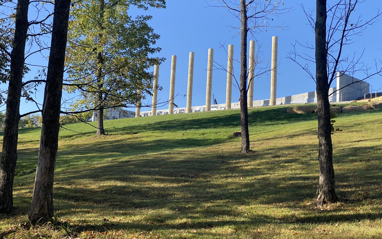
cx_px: 188
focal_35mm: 56
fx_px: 583
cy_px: 111
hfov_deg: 36.3
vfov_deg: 23.1
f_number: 2
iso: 20
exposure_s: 1/631
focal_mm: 6
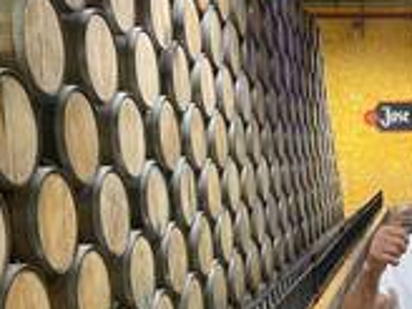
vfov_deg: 19.1
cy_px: 264
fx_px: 905
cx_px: 425
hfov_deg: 24.3
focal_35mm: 76
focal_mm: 4.2
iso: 200
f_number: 1.6
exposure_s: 1/60
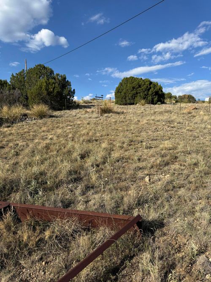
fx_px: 195
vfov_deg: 71.6
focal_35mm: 24
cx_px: 106
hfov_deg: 56.8
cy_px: 141
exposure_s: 1/3802
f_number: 1.78
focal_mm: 6.76
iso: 80
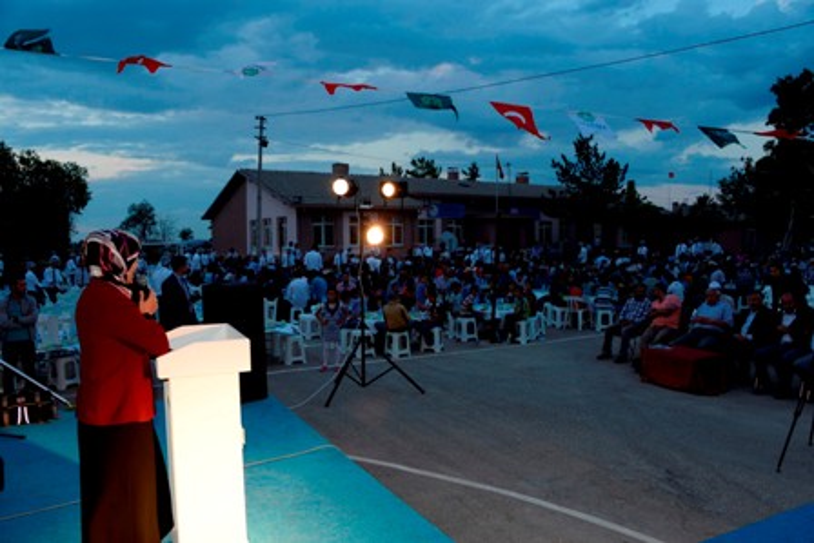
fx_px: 633
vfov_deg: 46.4
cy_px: 272
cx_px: 407
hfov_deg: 65.5
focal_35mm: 28
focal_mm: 28
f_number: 7.1
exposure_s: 1/60
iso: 500
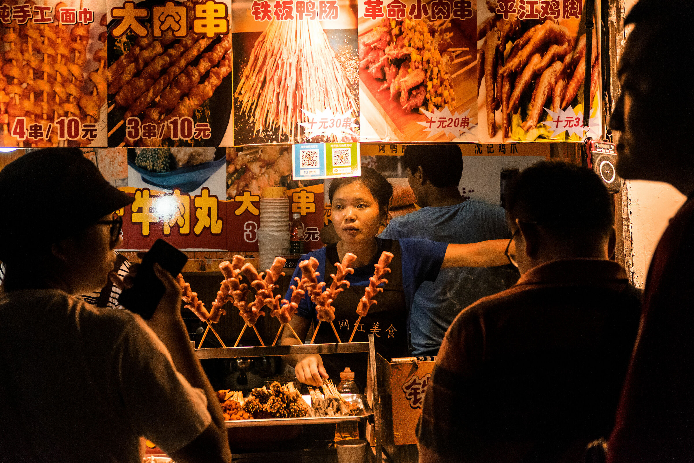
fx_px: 983
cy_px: 232
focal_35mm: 51
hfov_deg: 38.9
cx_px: 347
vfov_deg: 26.5
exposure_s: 1/1100
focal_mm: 34.3
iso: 5000
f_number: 3.6
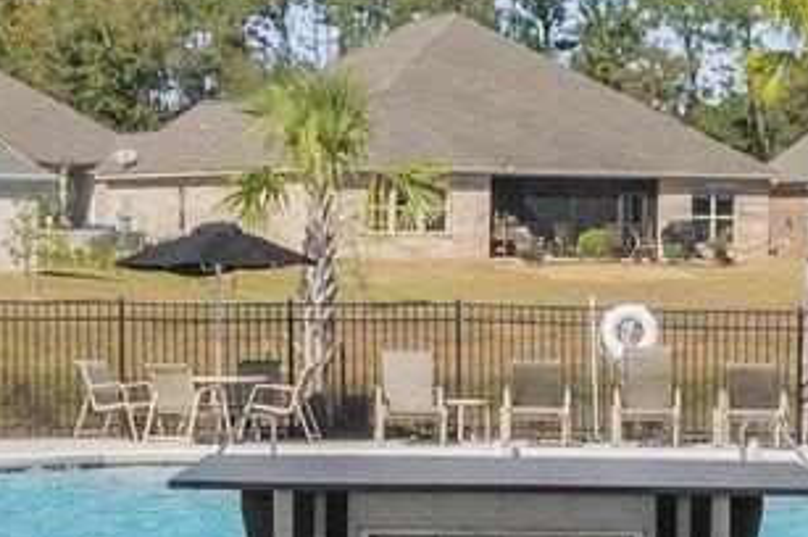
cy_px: 621
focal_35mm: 147
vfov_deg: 9.2
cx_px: 495
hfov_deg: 14.0
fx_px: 3296
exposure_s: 1/160
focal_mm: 8.38
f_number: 2.8
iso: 140
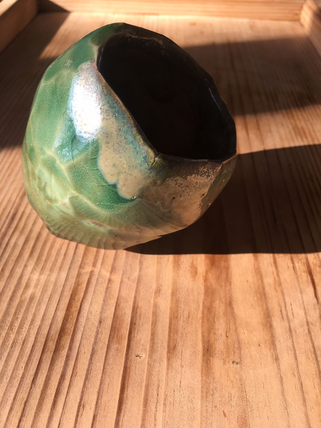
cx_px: 160
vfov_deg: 61.7
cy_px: 214
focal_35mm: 29
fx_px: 359
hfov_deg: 48.2
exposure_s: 1/273
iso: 25
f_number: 2.2
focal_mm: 4.15
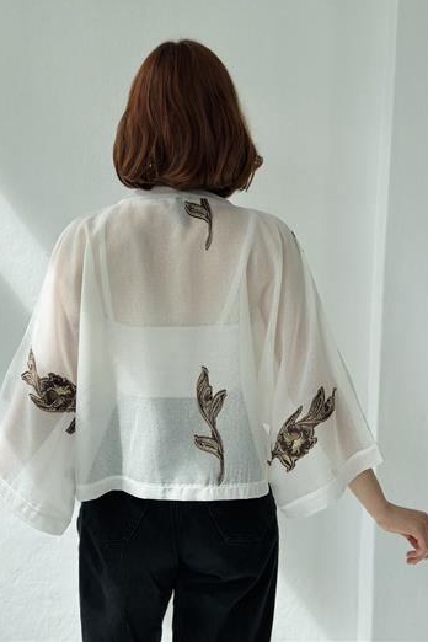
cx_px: 189
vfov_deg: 38.9
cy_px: 315
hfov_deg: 26.5
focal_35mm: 51
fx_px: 909
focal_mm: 6.86
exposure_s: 1/1497
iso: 80
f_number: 1.78
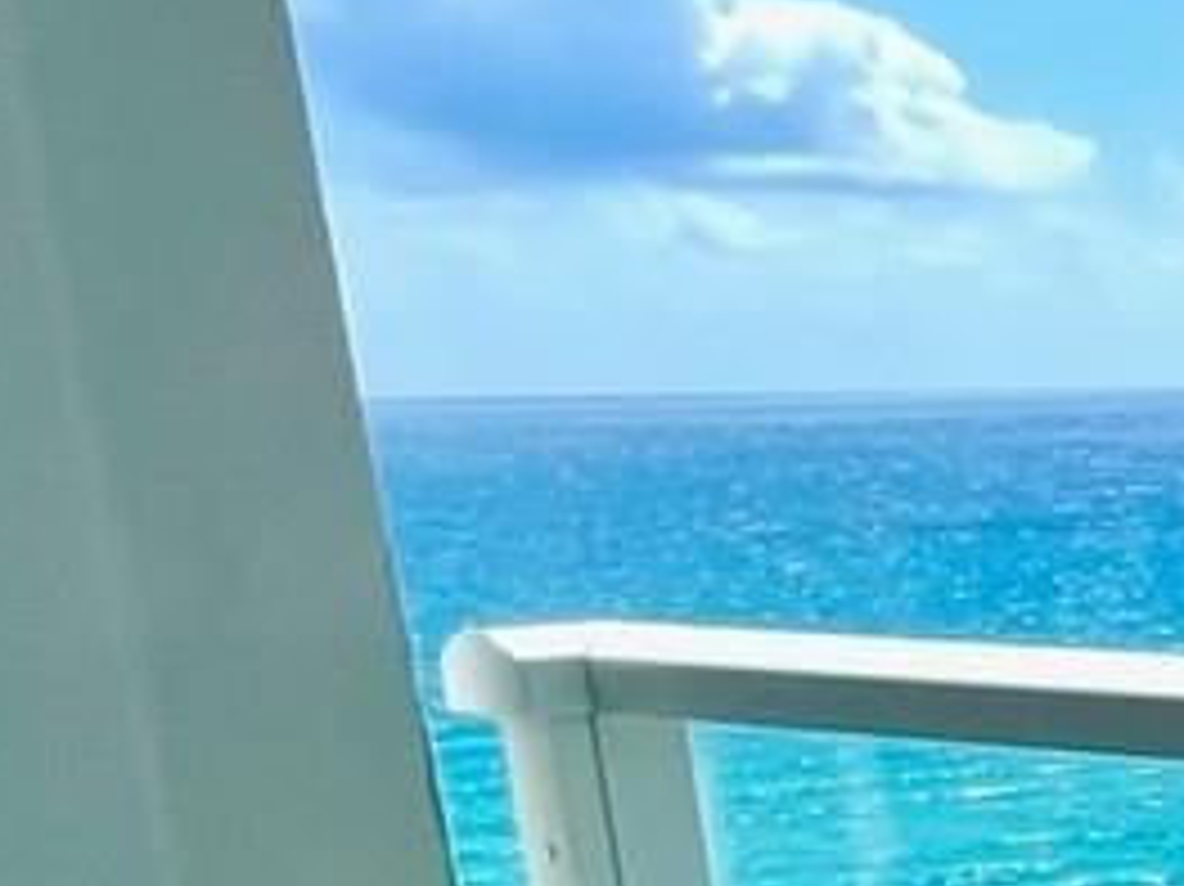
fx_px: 2701
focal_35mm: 79
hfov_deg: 16.4
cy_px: 1030
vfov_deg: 17.8
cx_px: 2566
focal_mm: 1.57
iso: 32
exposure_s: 1/690
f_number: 1.8
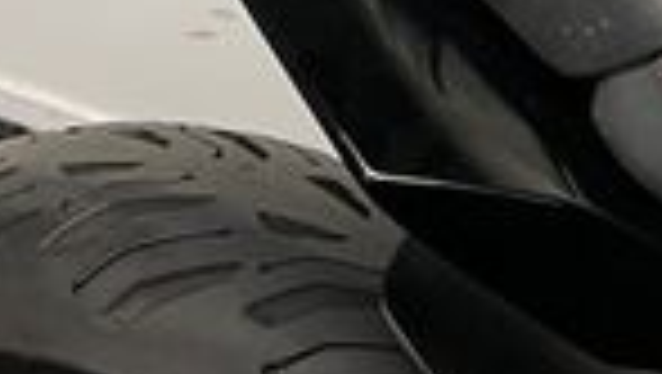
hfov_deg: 16.8
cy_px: -171
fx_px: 2161
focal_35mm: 123
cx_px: 757
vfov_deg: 9.6
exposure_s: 1/50
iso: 100
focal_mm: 5.1
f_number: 1.6
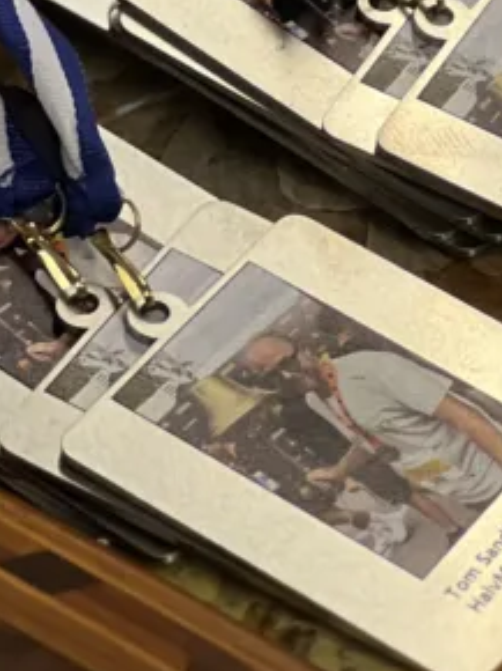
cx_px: 440
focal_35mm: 272
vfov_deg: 7.2
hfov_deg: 5.4
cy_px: -287
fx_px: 5267
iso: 160
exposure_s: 1/33
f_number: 2.8
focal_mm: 9
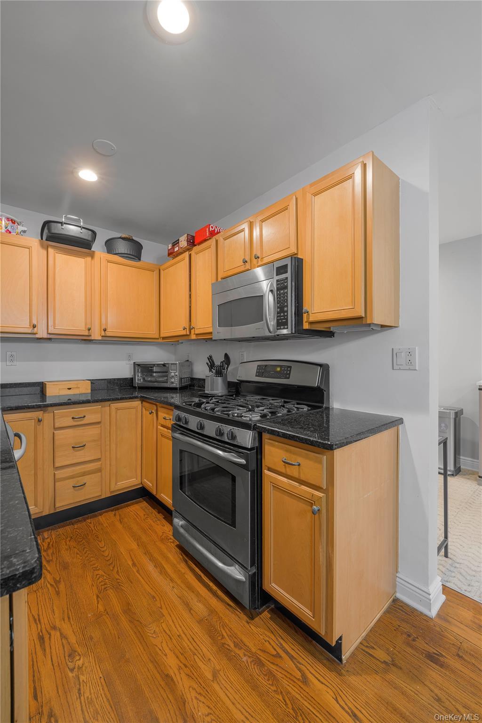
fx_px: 281
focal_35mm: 14
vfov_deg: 104.3
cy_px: 362
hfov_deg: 81.2
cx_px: 241
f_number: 9
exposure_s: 1/1.67
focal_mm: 14
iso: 250
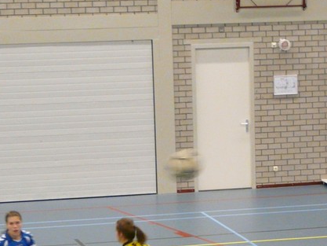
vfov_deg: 7.6
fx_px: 1833
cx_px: 320
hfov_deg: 10.1
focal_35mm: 194
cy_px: 196
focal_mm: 12.9
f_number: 3.2
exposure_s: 1/30
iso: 400
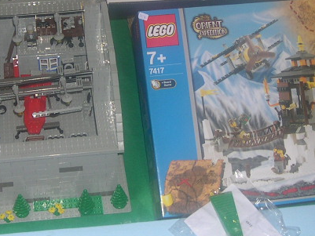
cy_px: 78
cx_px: 139
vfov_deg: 15.2
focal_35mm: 97
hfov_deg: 20.2
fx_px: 883
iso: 100
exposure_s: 1/60
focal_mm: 8
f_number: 2.8
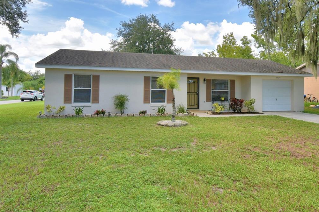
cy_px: 83
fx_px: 213
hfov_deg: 73.4
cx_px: 181
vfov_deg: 52.7
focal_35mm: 24
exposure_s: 1/250
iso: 100
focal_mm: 10
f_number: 6.3
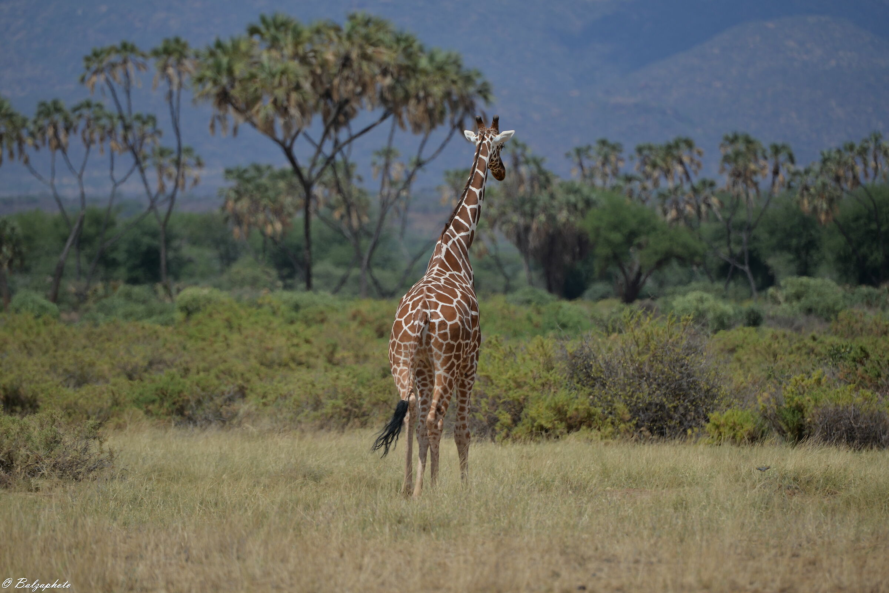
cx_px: 444
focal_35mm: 400
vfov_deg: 3.4
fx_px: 9881
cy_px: 296
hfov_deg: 5.2
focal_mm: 400
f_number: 5.6
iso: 100
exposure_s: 1/1000
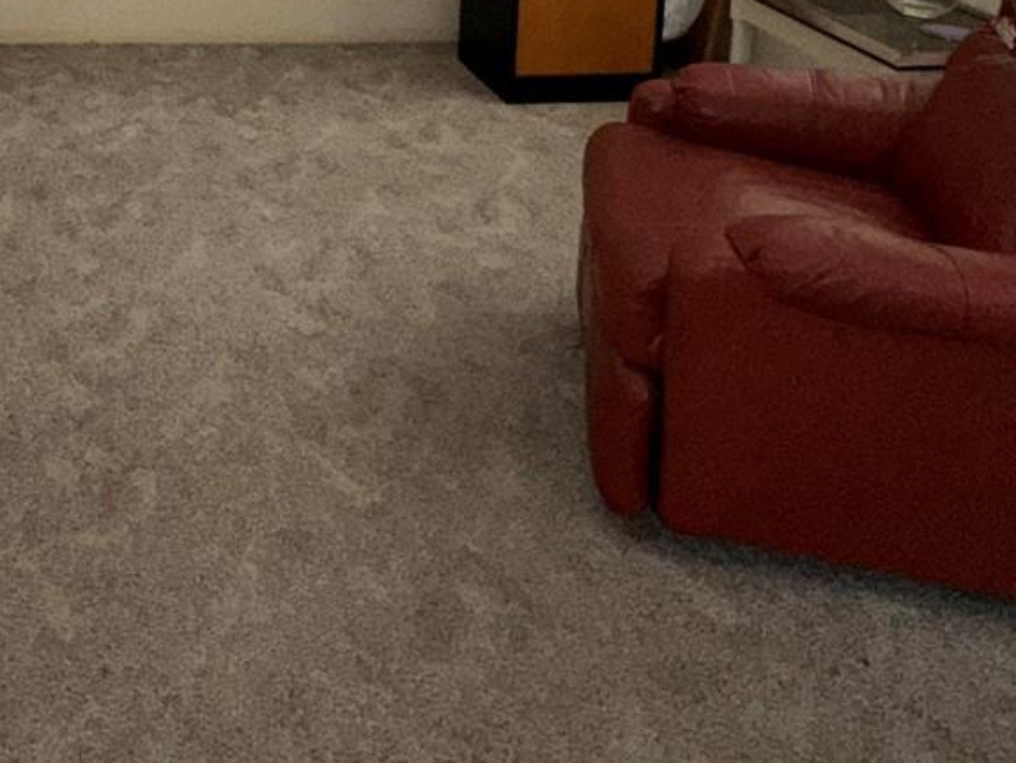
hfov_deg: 44.1
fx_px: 1145
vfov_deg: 31.1
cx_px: 124
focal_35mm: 39
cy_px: -149
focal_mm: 2.22
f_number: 2.2
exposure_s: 1/60
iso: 200
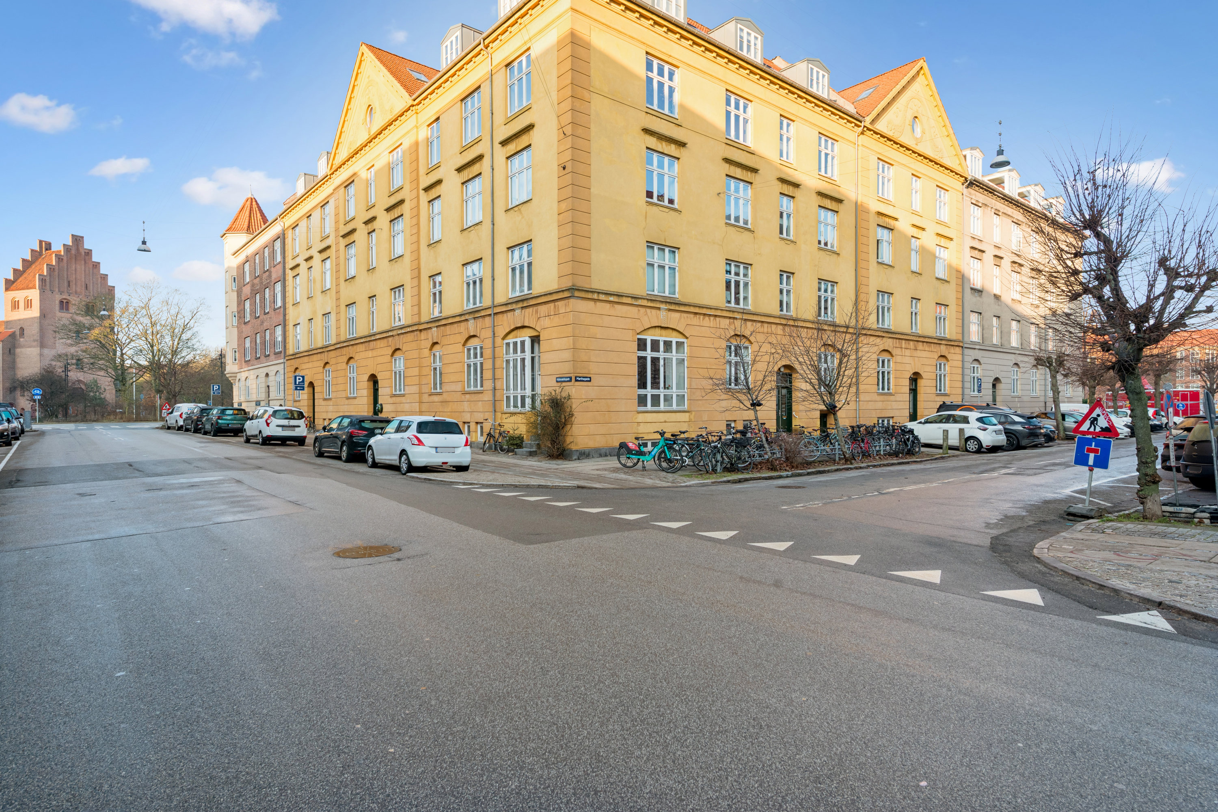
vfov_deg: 61.9
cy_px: 406
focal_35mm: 20
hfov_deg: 84.0
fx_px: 677
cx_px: 609
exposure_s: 1/60
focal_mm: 20
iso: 200
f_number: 10
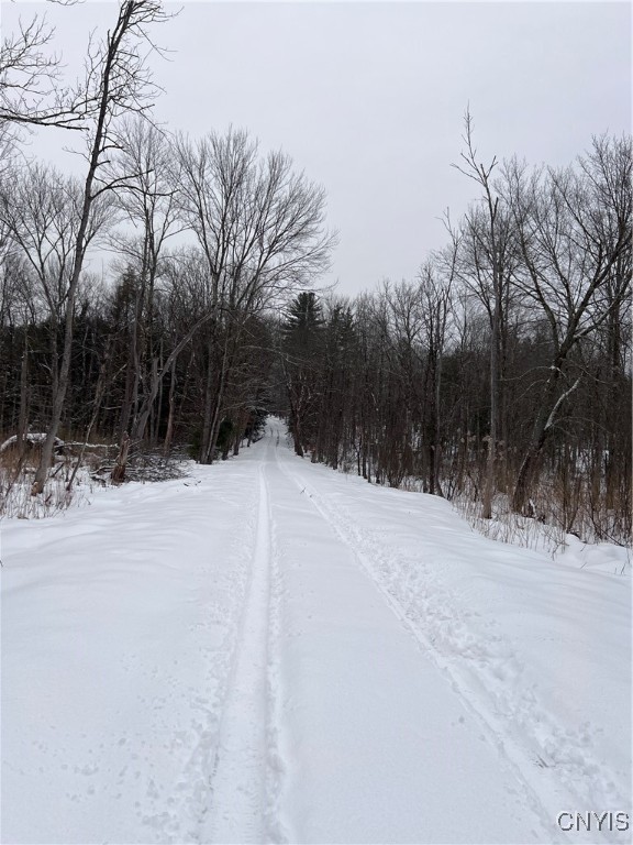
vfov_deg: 67.3
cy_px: 422
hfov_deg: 53.1
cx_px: 316
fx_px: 634
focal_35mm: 26
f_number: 1.5
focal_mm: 5.7
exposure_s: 1/367
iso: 50
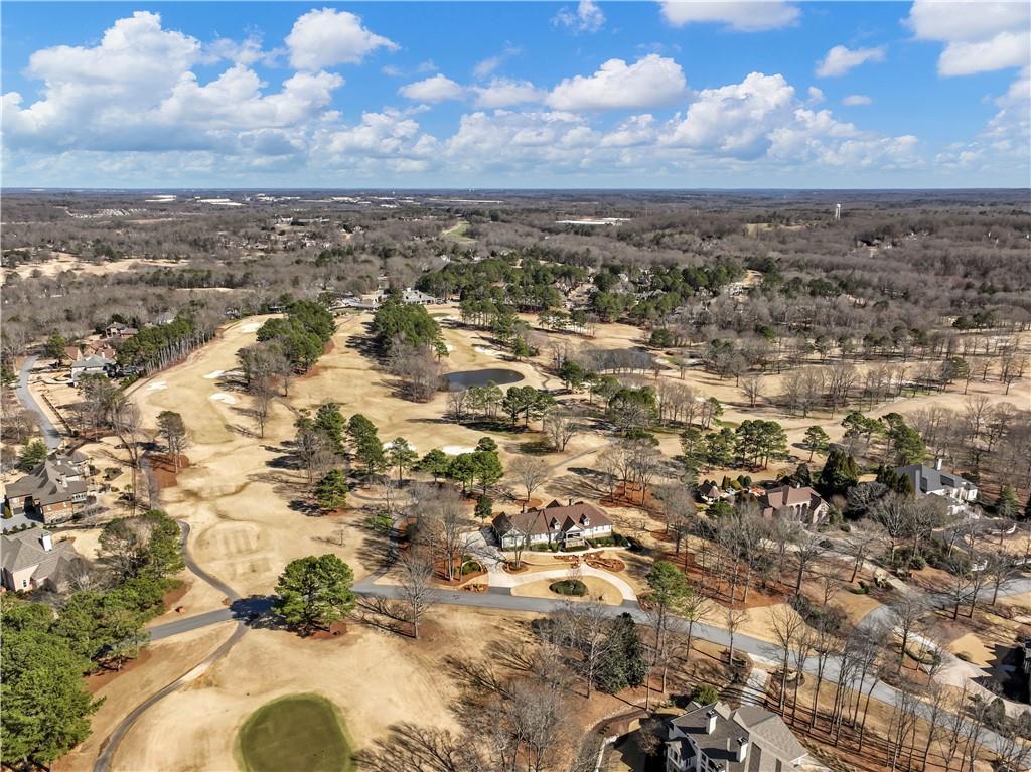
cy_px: 386
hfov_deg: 71.6
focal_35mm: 24
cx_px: 516
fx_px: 714
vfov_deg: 56.8
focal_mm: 12.29
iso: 200
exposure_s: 1/500
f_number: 8
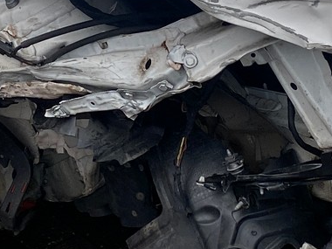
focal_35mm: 140
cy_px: 62
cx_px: 124
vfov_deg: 10.6
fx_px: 1343
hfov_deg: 14.1
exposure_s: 1/778
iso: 32
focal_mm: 4.25
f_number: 1.8
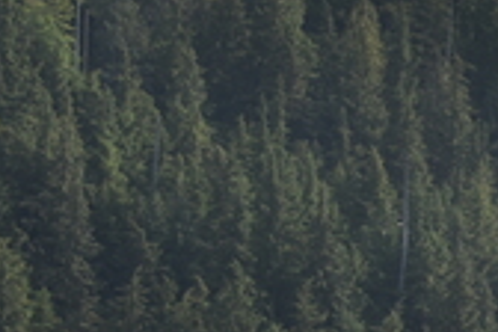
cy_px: 628
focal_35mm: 304
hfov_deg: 6.5
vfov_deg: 4.5
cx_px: 1067
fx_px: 4205
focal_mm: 40
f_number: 8
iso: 100
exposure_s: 1/250
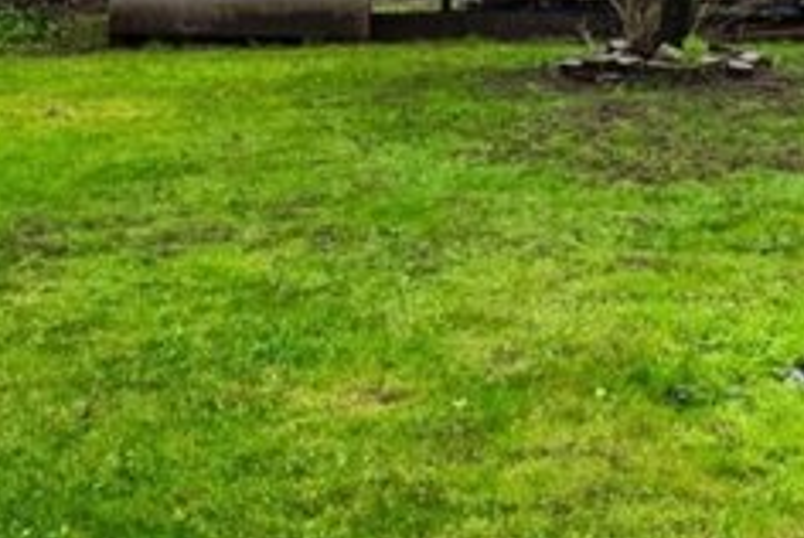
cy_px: 9
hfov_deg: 25.1
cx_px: 797
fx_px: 1722
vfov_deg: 17.4
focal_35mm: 77
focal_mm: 13
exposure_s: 1/30
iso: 640
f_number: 7.1
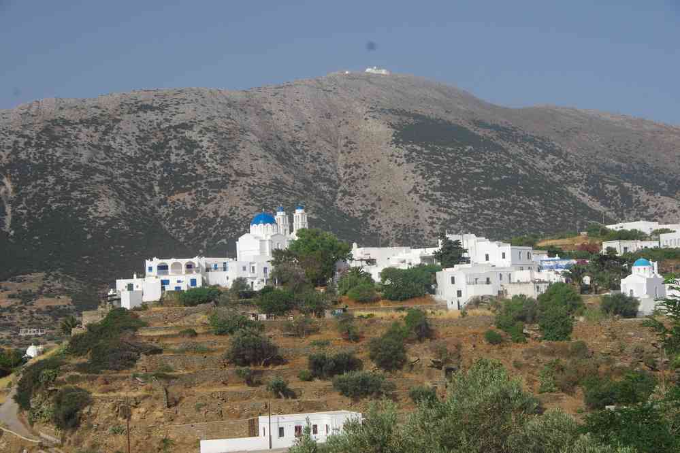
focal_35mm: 75
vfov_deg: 18.2
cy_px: 226
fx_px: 1417
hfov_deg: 27.0
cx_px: 340
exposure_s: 1/125
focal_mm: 50
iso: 200
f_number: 11
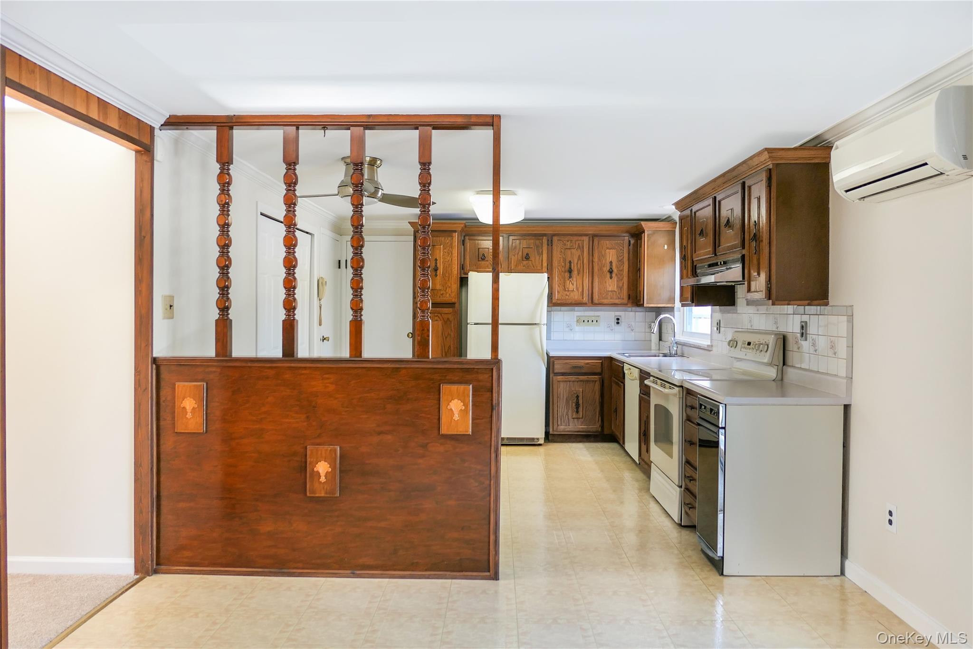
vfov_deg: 53.1
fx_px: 649
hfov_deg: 73.7
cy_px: 324
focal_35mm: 24
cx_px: 486
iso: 125
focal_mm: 8.8
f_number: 1.4
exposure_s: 1/125
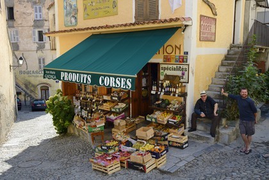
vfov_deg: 42.3
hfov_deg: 60.3
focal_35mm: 31
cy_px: 90
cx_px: 134
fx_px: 232
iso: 200
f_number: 7.1
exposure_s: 1/200
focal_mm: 31
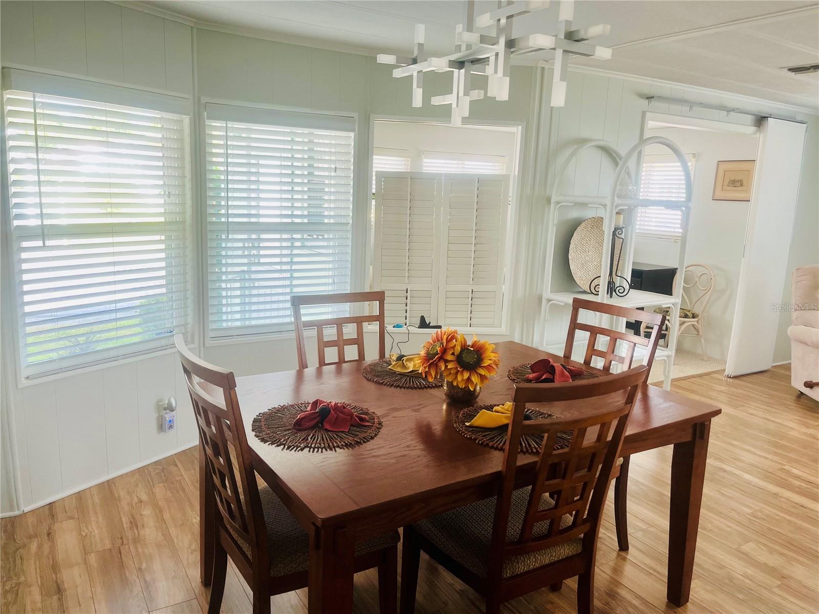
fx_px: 615
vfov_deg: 53.1
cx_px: 410
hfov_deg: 67.3
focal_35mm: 26
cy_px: 307
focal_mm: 5.1
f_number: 1.6
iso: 125
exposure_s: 1/106
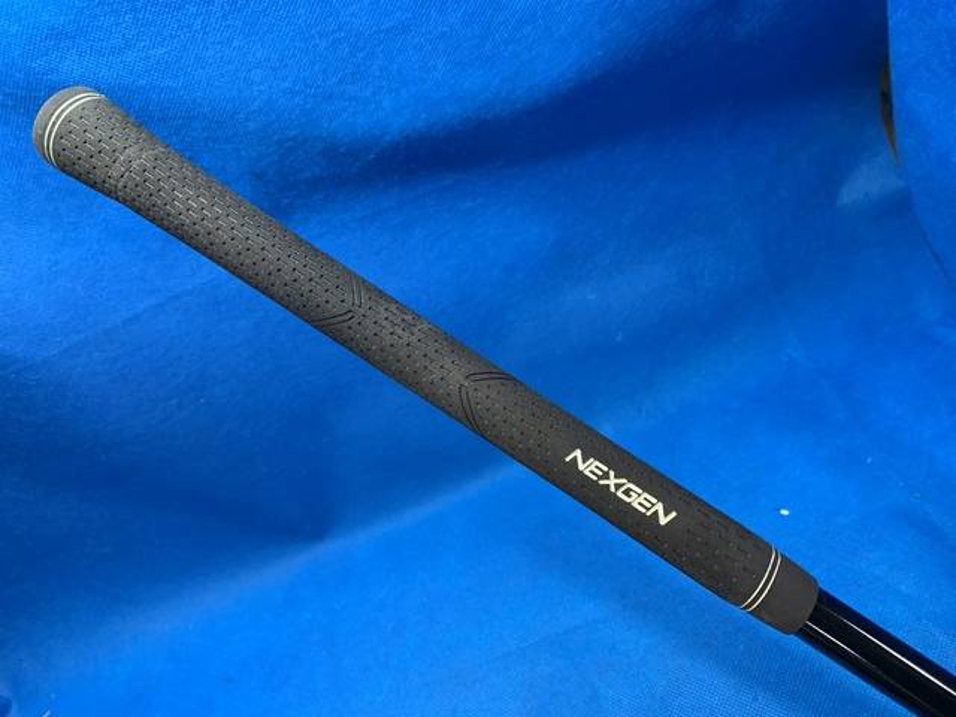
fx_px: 718
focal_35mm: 26
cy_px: 358
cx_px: 478
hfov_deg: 67.3
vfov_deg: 53.1
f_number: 1.8
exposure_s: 1/60
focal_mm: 4.25
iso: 125
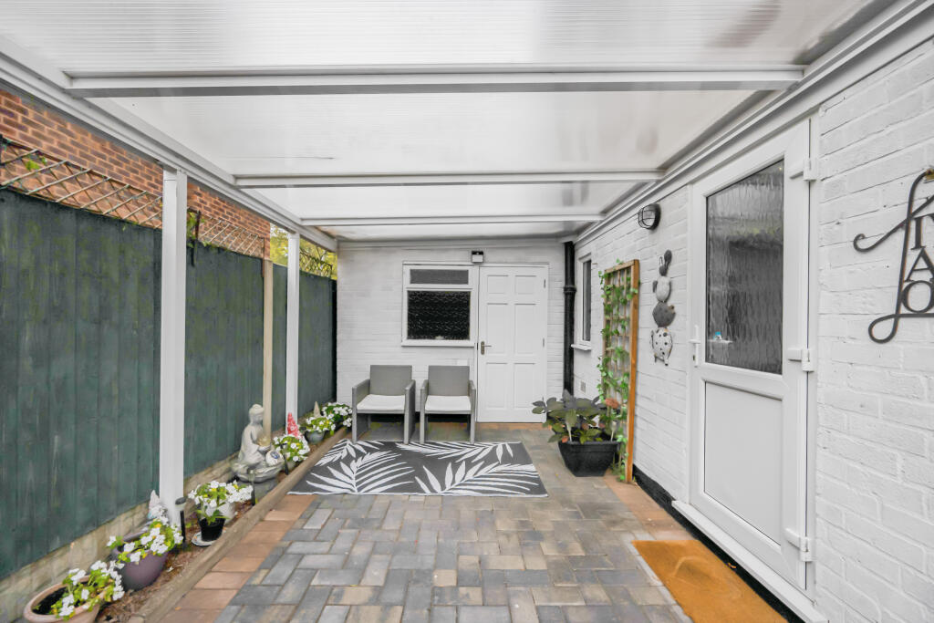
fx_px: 363
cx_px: 467
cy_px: 312
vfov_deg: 81.2
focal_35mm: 14
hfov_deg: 104.2
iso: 400
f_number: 7.1
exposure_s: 1/2000
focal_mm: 14
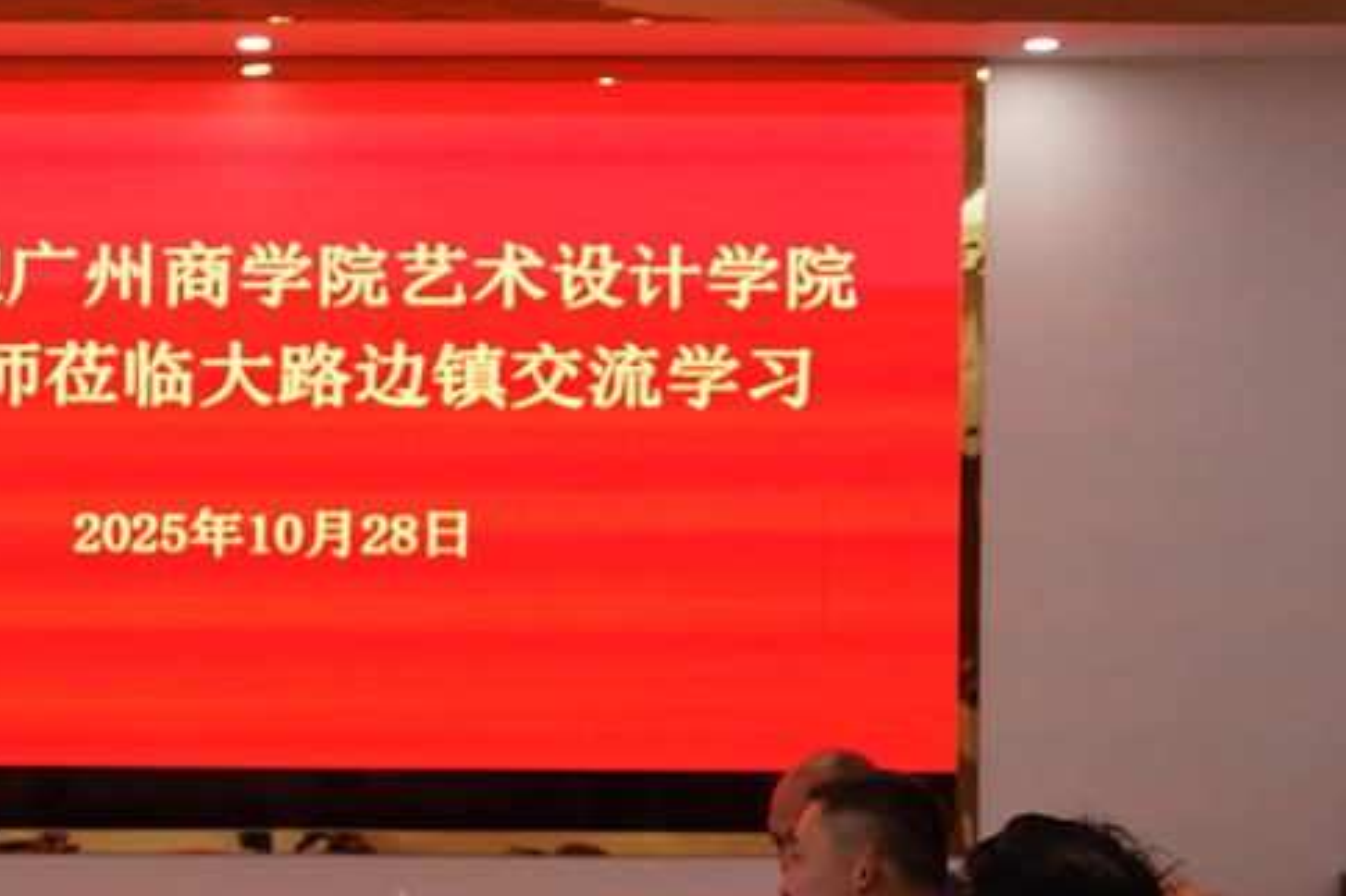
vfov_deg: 17.3
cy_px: 710
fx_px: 2915
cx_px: 250
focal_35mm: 78
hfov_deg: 25.5
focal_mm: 28
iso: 640
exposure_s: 1/250
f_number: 3.5
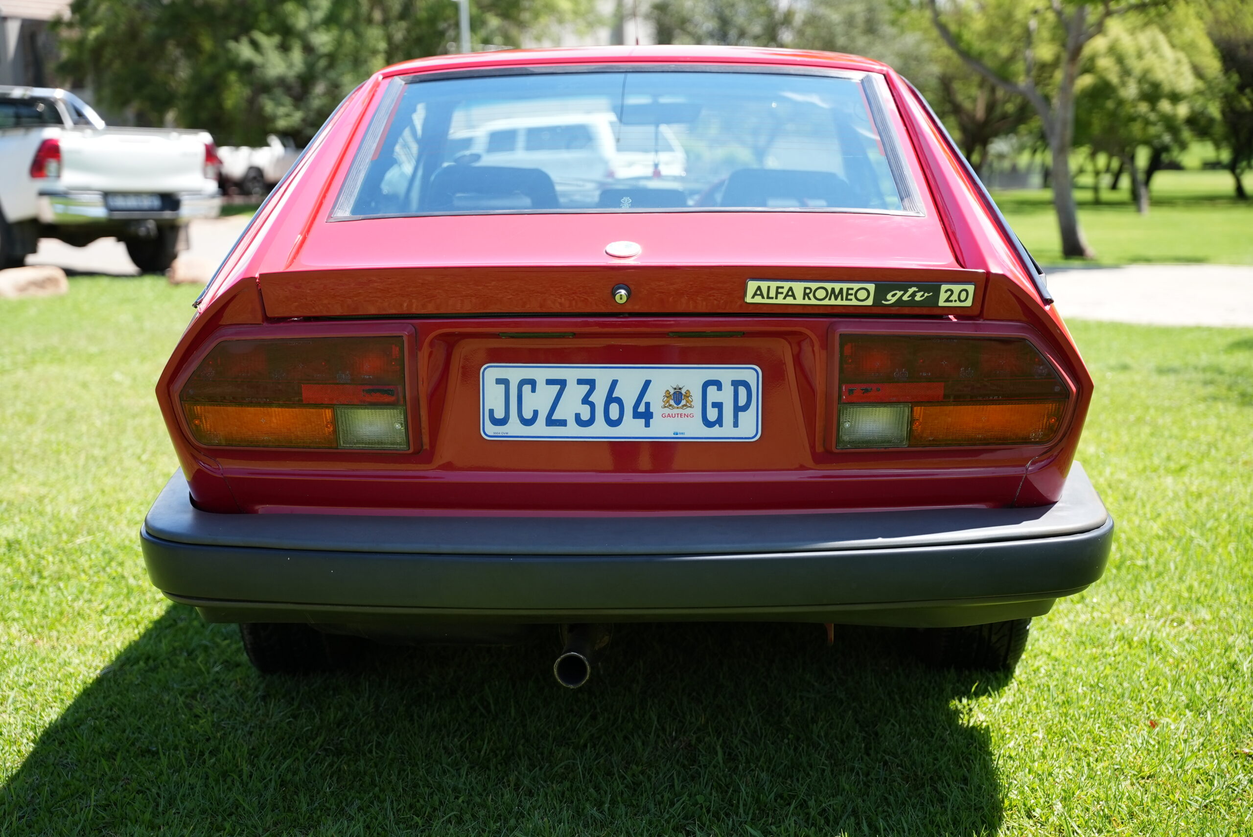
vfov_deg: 27.5
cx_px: 626
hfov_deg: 40.2
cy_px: 418
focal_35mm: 49
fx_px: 1710
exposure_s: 1/2000
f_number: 2.8
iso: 400
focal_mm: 49.1
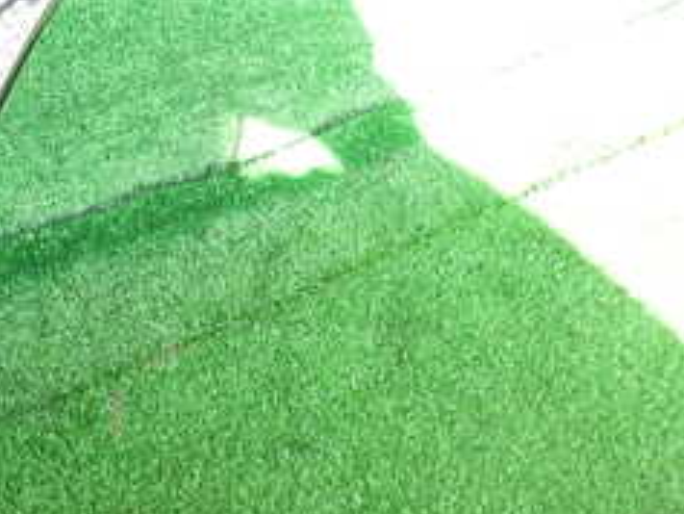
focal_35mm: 76
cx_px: 260
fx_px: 1502
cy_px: 92
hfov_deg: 25.6
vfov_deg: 19.2
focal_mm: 5.4
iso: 100
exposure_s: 1/80
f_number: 2.3
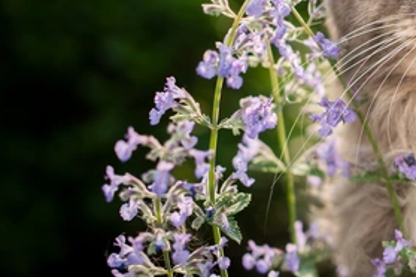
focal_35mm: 89
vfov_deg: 15.2
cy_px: 36
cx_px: 479
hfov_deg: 21.5
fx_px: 1028
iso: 100
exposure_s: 1/1000
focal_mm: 35
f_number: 2.5
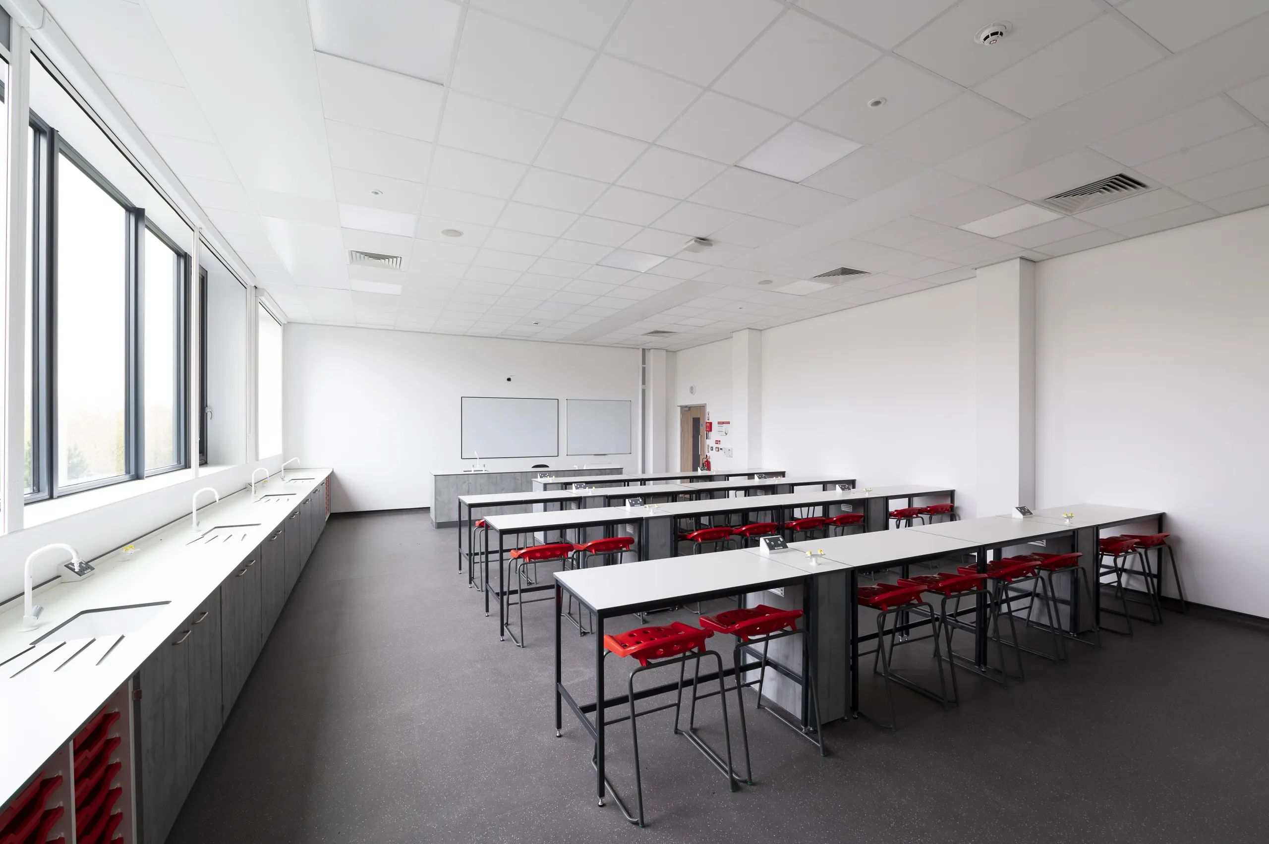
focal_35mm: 14
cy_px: 422
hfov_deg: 104.3
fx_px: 493
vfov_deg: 81.1
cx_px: 634
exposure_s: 1/2.5
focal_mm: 14
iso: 100
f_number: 13
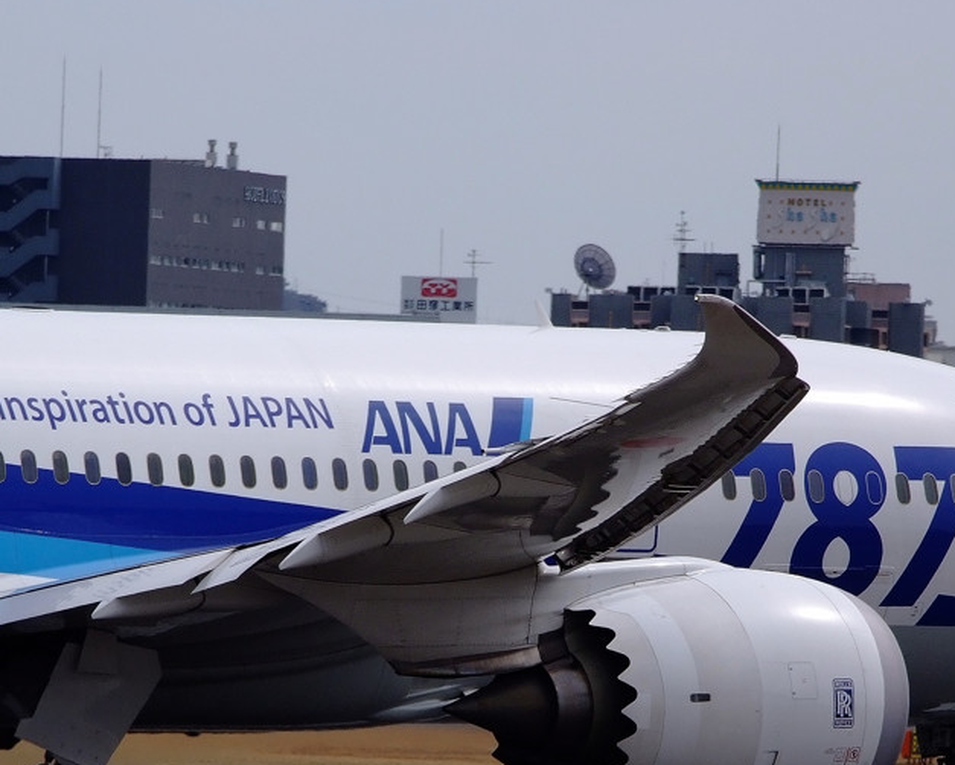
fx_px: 16907
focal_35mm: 598
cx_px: 487
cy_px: 501
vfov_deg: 2.6
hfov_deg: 3.2
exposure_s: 1/4500
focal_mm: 260
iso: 500
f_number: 5.6
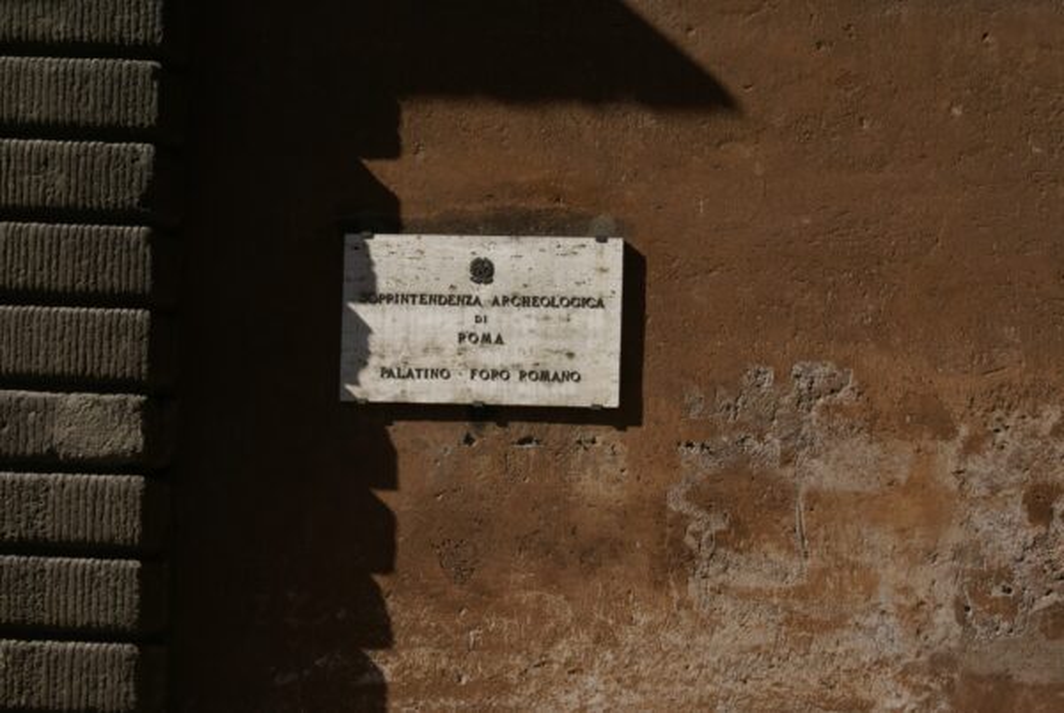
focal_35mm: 105
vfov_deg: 13.1
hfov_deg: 19.4
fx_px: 3108
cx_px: 532
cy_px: 356
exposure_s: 1/160
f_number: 11
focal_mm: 70
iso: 100
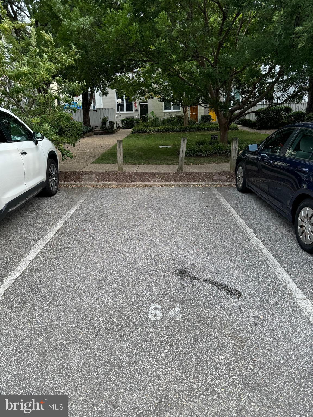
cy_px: 208
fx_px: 289
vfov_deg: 71.6
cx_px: 156
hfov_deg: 56.8
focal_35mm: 24
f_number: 1.78
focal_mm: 6.76
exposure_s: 1/651
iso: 80
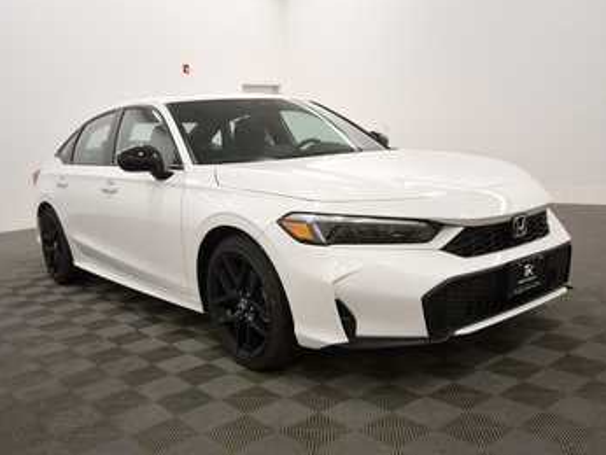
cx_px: 307
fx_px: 526
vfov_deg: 46.8
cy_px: 227
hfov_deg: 59.9
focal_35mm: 30
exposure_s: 1/250
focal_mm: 18
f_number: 5.3
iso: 800
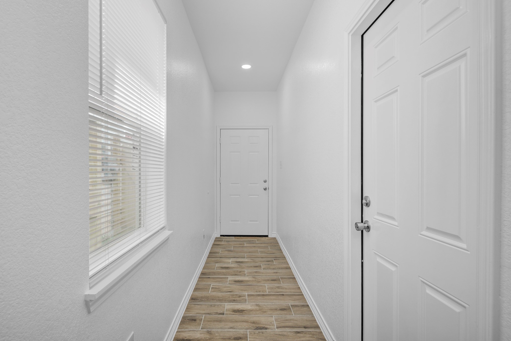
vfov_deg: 70.4
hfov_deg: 93.2
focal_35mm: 17
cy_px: 161
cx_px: 241
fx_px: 241
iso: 160
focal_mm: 16
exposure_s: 1/6
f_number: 8
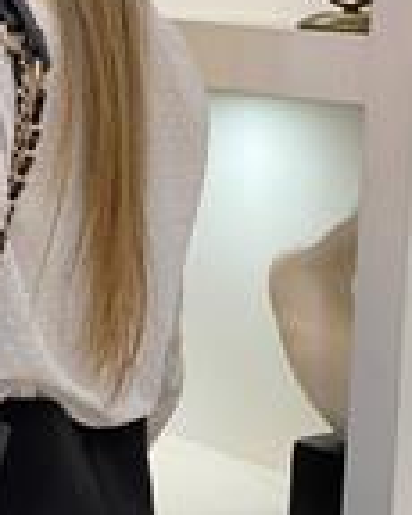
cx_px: -61
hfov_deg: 10.4
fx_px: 2228
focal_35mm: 146
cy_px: 231
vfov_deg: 13.2
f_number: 2
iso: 100
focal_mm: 6
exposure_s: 1/100
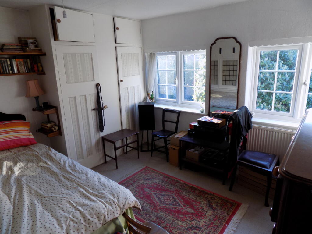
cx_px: 156
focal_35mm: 23
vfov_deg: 58.9
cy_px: 117
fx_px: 207
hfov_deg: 73.9
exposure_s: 1/30
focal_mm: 4
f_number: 3.1
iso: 80
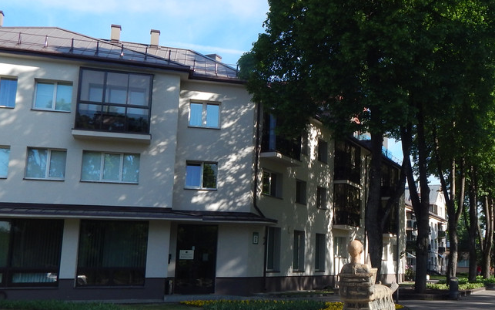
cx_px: 375
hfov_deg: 43.7
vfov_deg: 29.2
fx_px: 594
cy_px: 172
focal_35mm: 44
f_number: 3.1
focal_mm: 4.5
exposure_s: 1/1000
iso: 125
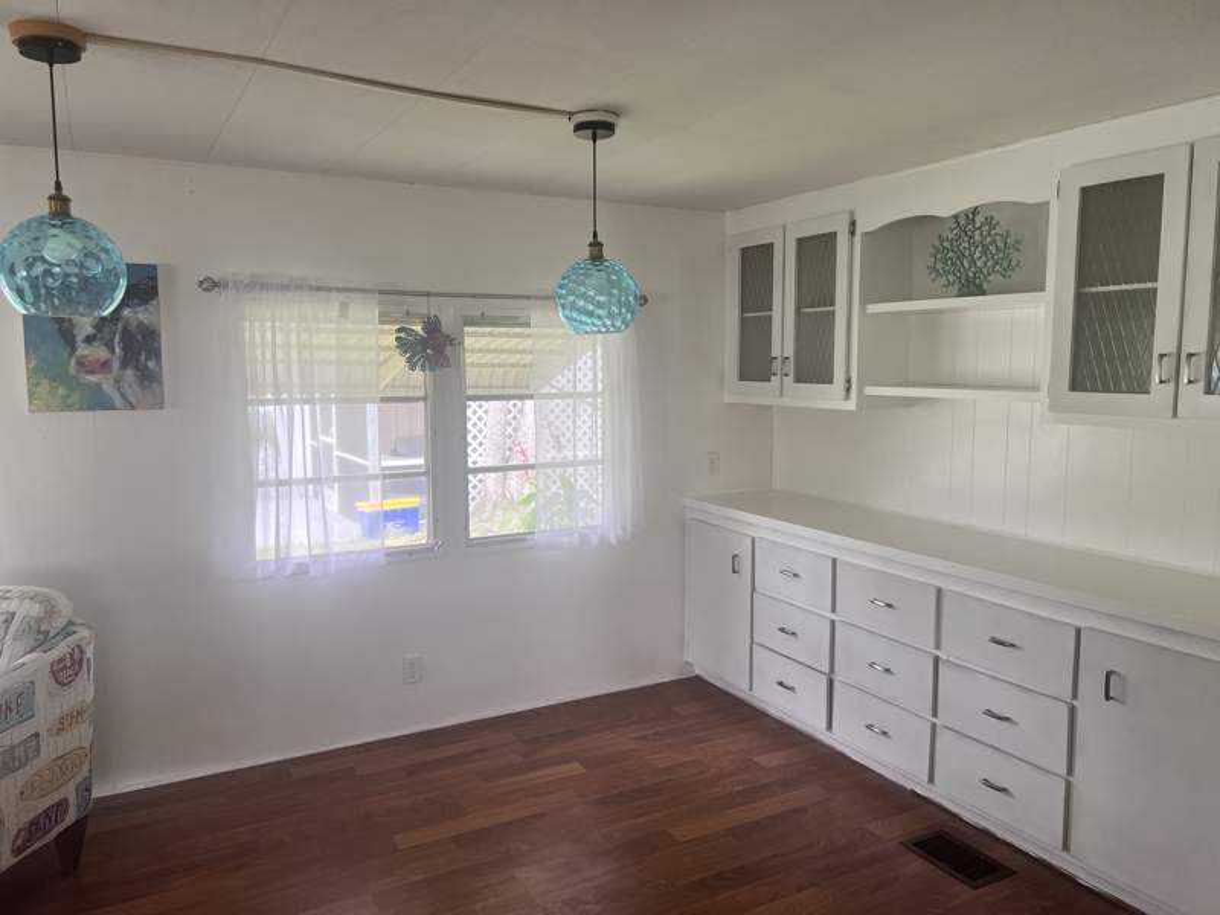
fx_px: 916
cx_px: 610
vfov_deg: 53.1
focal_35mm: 26
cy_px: 458
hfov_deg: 67.3
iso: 125
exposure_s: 1/121
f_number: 1.5
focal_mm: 5.7
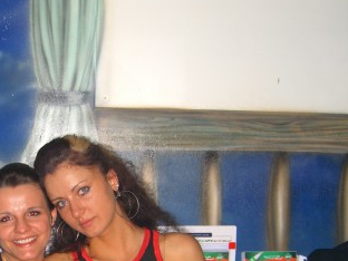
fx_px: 734
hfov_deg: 26.1
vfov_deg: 19.8
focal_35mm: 73
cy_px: 238
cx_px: 62
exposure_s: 1/60
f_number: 2.8
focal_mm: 7.9
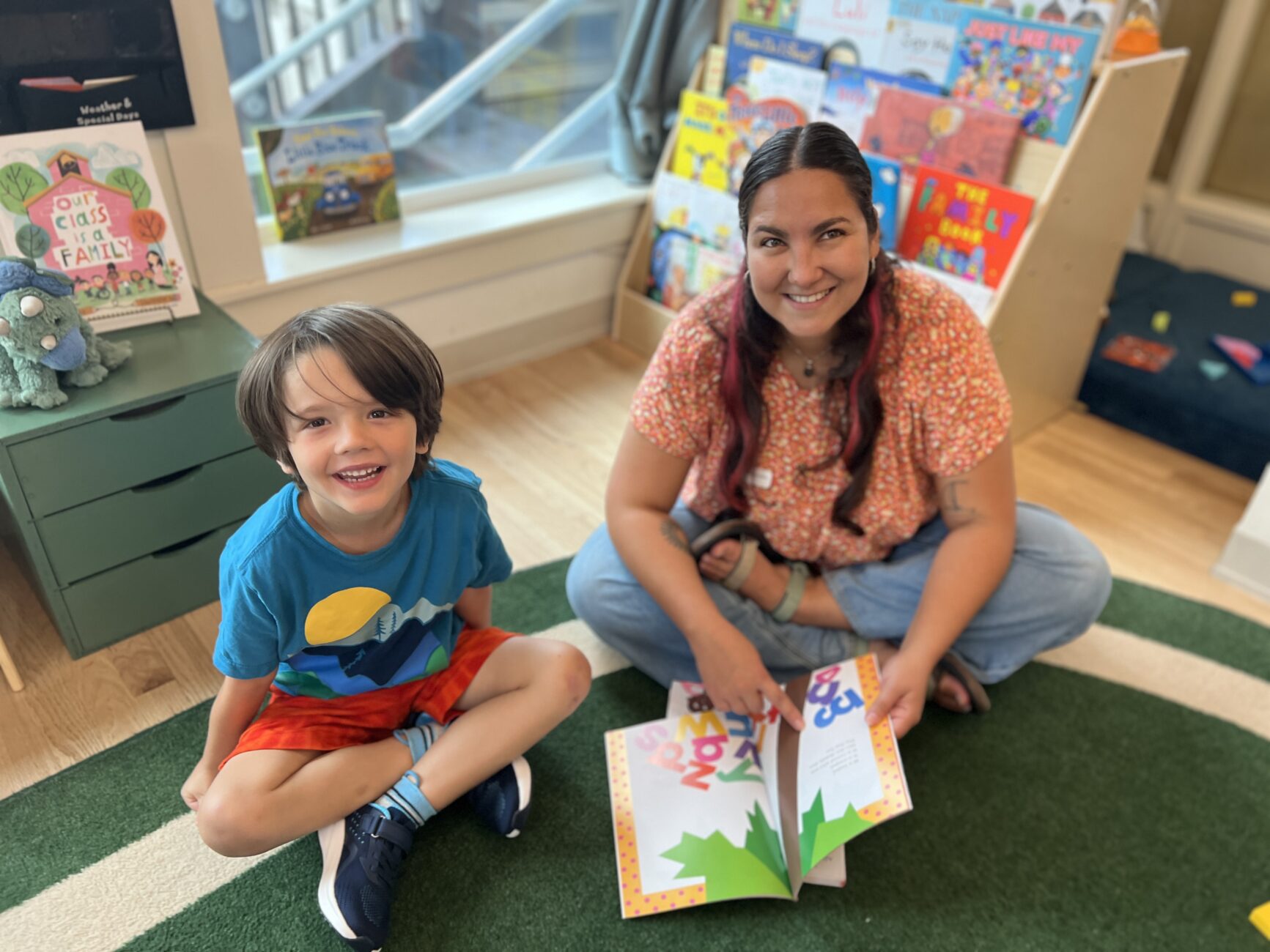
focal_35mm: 26
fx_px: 954
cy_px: 476
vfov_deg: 53.1
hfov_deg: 67.3
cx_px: 635
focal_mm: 5.7
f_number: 1.5
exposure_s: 1/120
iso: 125
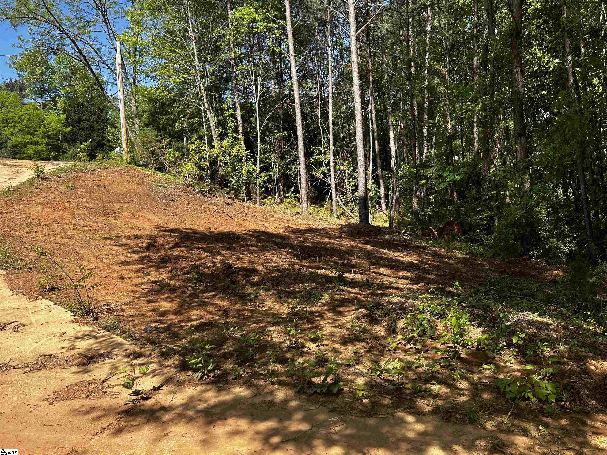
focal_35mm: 26
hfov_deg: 67.3
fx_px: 456
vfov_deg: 53.1
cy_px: 228
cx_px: 304
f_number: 1.5
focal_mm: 5.7
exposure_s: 1/1621
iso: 50
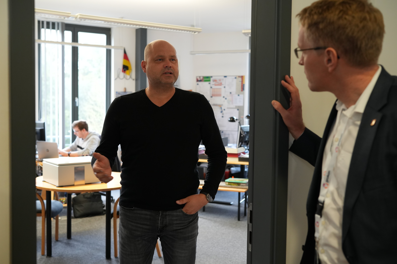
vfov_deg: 33.4
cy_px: 132
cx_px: 198
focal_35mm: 40
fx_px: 441
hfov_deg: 48.5
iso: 2500
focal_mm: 40
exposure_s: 1/125
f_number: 3.5
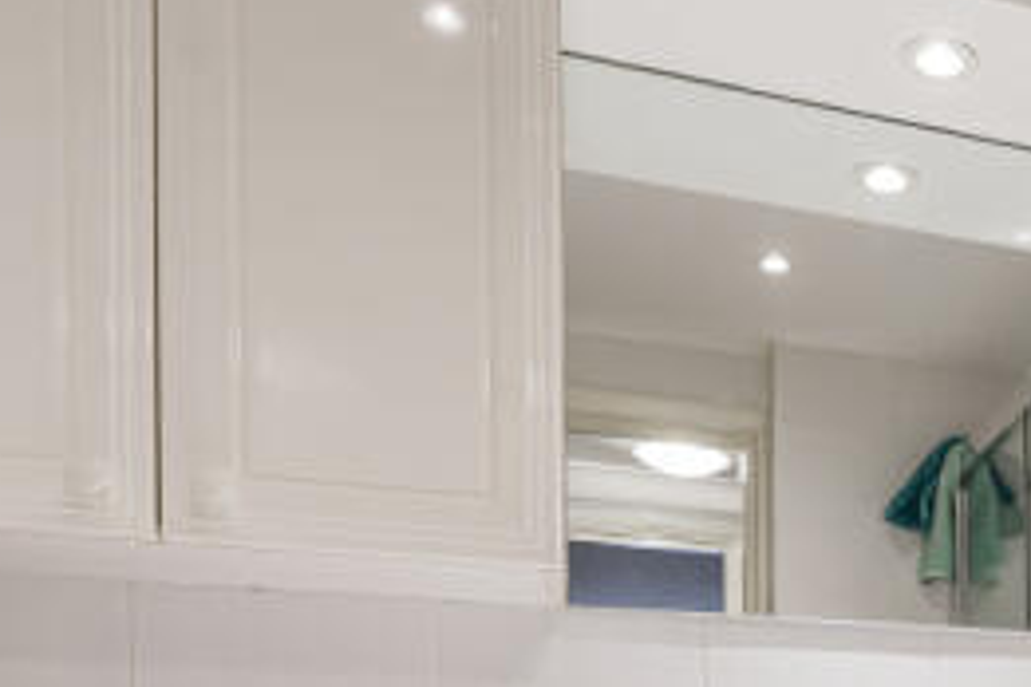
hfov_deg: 34.0
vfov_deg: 24.6
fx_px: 1346
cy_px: 918
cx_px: 1232
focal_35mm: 47
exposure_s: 1/5
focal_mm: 12
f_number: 9
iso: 320
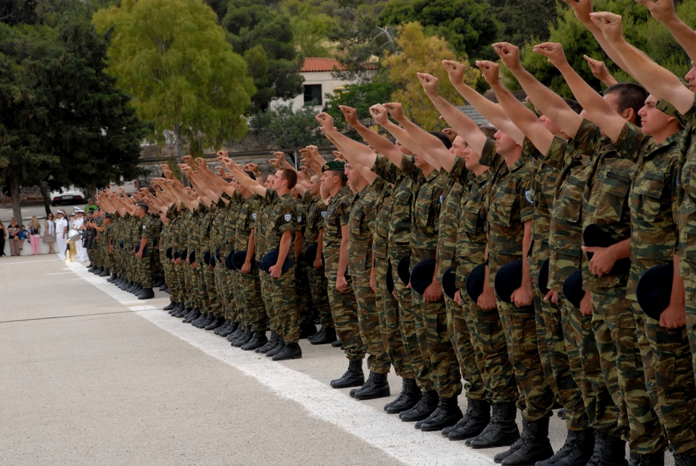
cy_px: 233
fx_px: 2467
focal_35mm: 128
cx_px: 348
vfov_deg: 10.8
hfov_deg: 16.1
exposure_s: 1/320
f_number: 9
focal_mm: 85
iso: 400
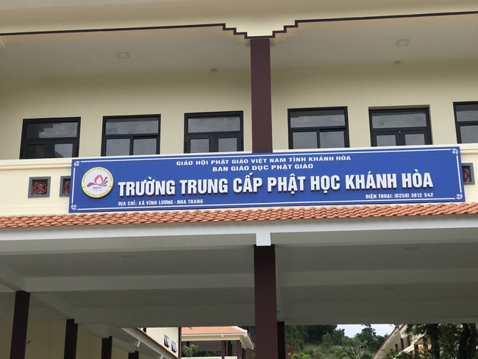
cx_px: 239
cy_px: 180
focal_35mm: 57
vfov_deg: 25.7
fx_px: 787
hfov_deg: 33.8
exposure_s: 1/343
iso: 20
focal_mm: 6.6
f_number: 2.8
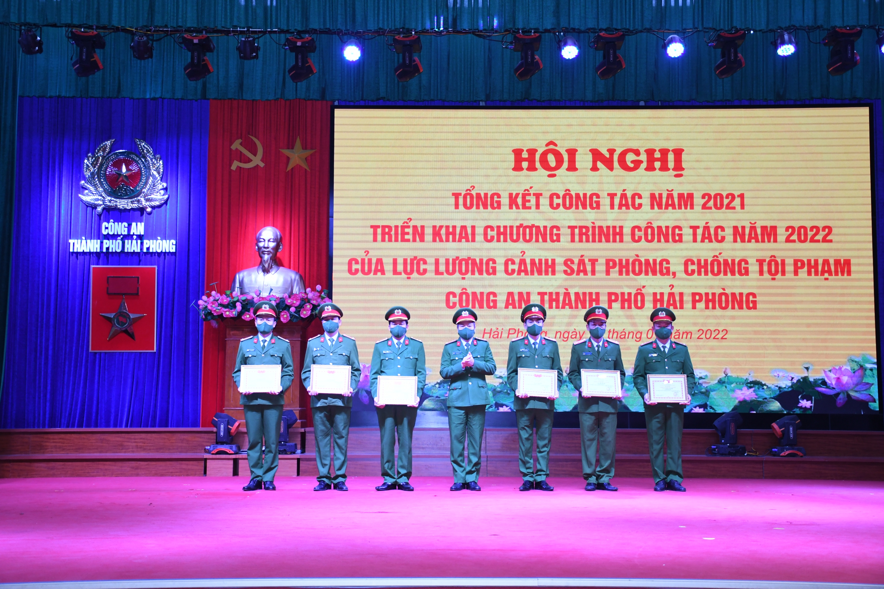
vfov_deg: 28.1
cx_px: 442
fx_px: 1179
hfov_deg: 41.1
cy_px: 294
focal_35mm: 48
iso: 1000
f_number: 4
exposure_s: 1/200
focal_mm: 32
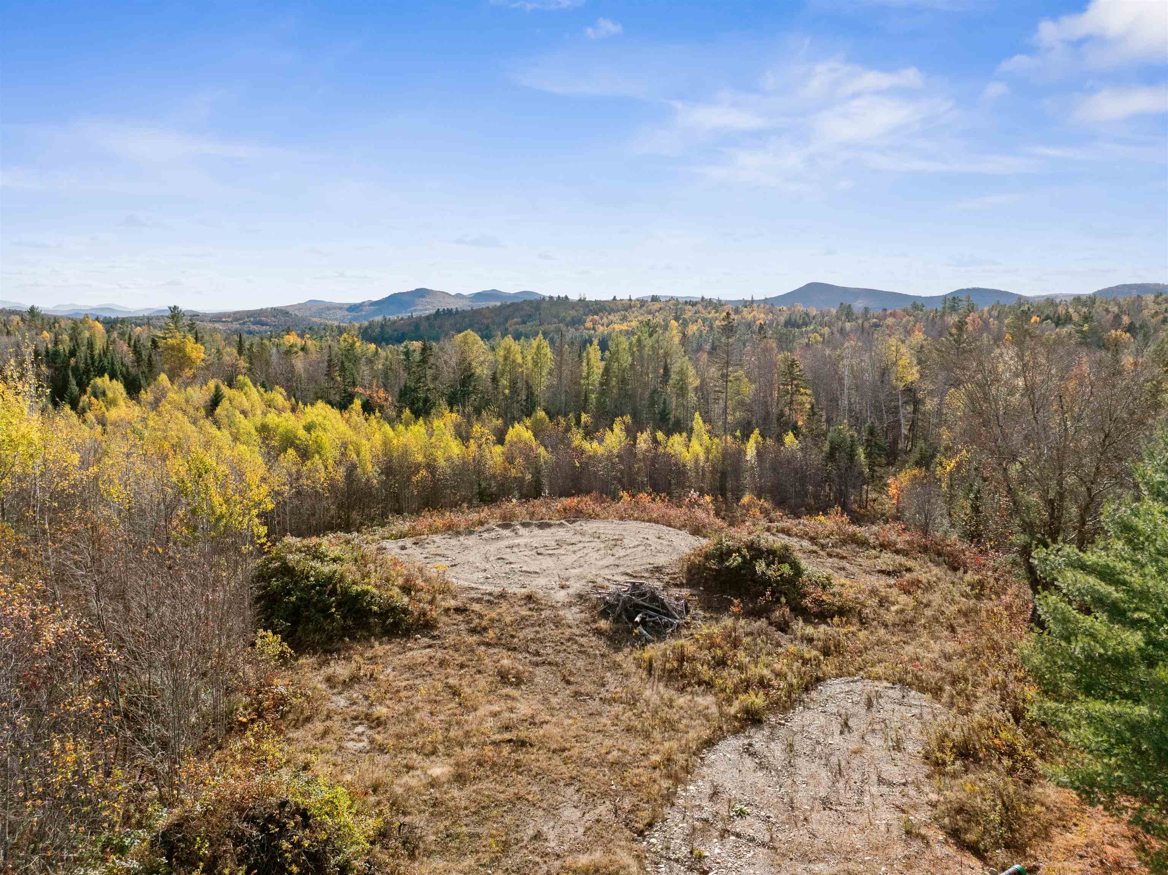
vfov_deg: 56.8
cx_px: 584
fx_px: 809
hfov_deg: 71.6
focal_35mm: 24
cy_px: 438
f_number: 2.8
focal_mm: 12.29
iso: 310
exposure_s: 1/5000
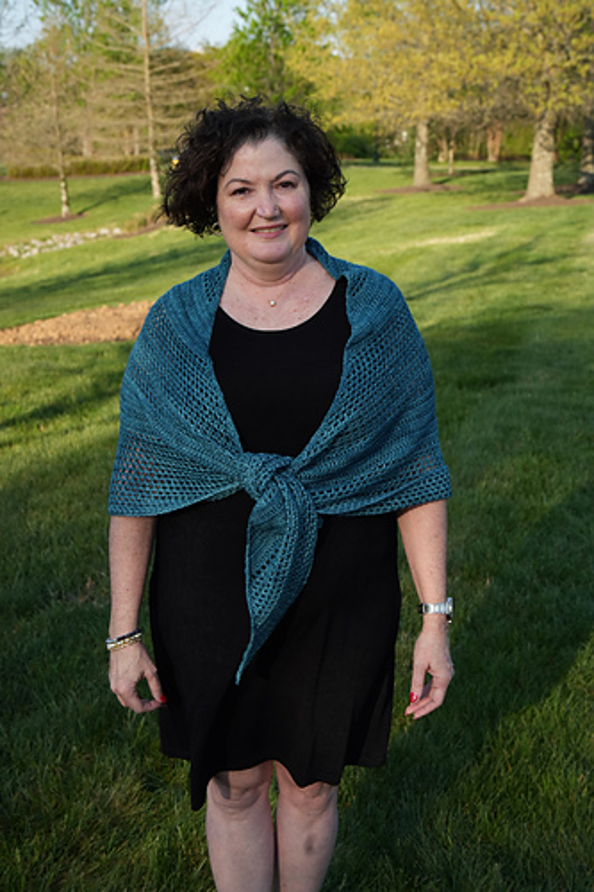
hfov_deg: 27.0
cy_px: 446
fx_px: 1238
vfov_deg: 39.6
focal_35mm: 50
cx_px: 297
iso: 1000
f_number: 8
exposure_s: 1/1250
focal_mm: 50
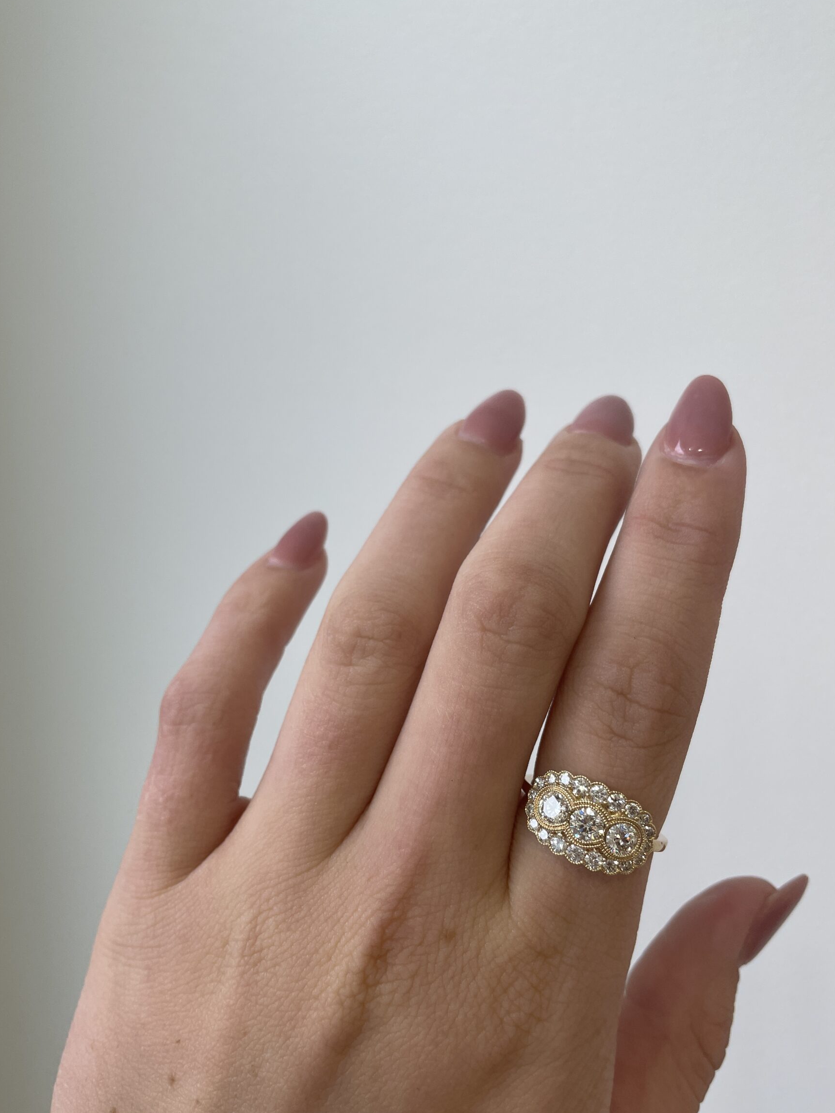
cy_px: 560
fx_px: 933
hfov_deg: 48.2
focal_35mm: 29
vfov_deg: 61.7
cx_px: 392
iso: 64
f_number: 1.6
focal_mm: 4.2
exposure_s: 1/120
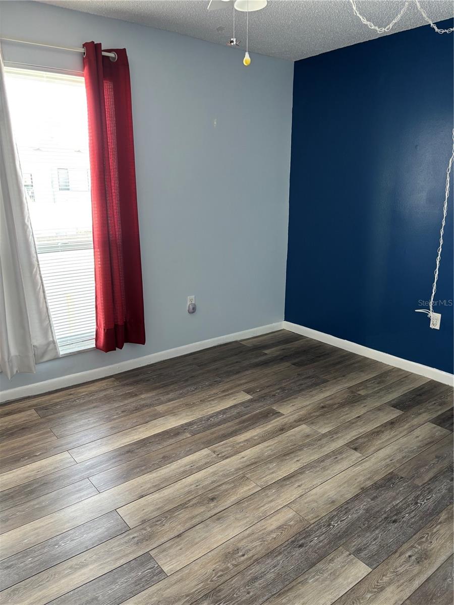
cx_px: 227
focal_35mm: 26
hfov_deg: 53.1
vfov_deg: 67.3
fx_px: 455
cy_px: 302
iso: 160
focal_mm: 5.96
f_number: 1.6
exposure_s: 1/60
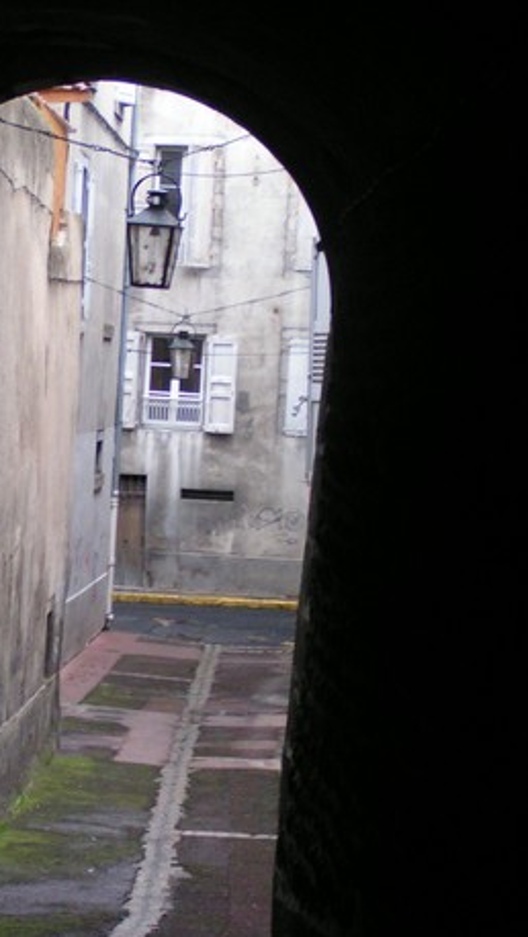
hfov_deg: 11.5
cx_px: 63
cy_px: 492
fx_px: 2611
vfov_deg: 20.4
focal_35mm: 105
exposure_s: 1/30
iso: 200
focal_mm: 11
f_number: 3.2
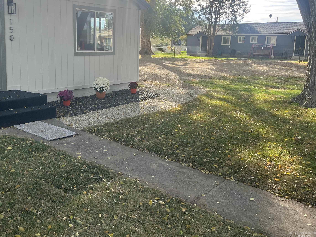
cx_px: 108
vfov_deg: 40.4
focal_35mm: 35
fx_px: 320
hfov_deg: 51.7
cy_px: 88
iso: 50
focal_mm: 5.7
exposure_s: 1/1089
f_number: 1.5
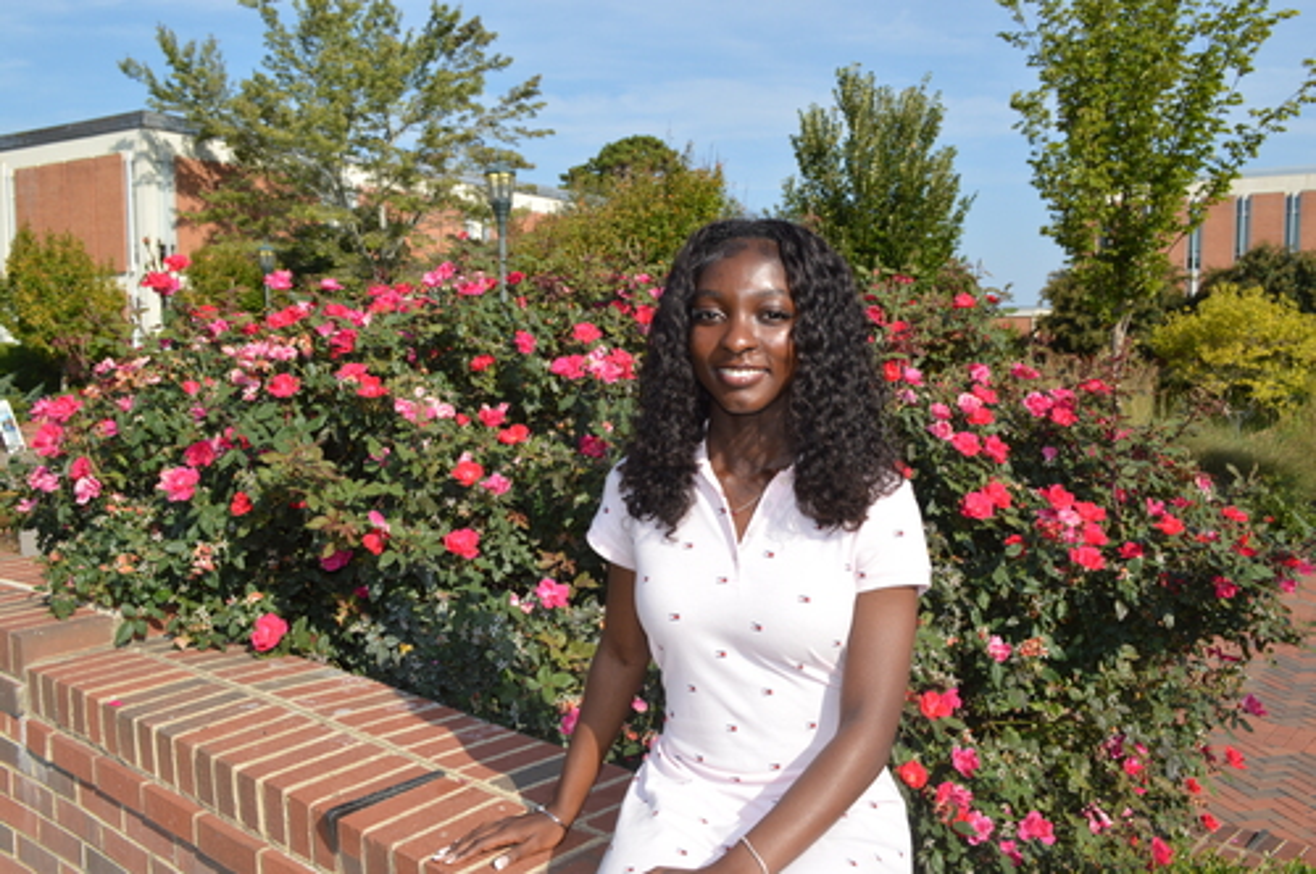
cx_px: 658
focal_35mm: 30
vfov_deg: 43.5
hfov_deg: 62.0
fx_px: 1095
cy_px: 437
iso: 100
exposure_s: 1/200
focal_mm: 20
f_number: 10
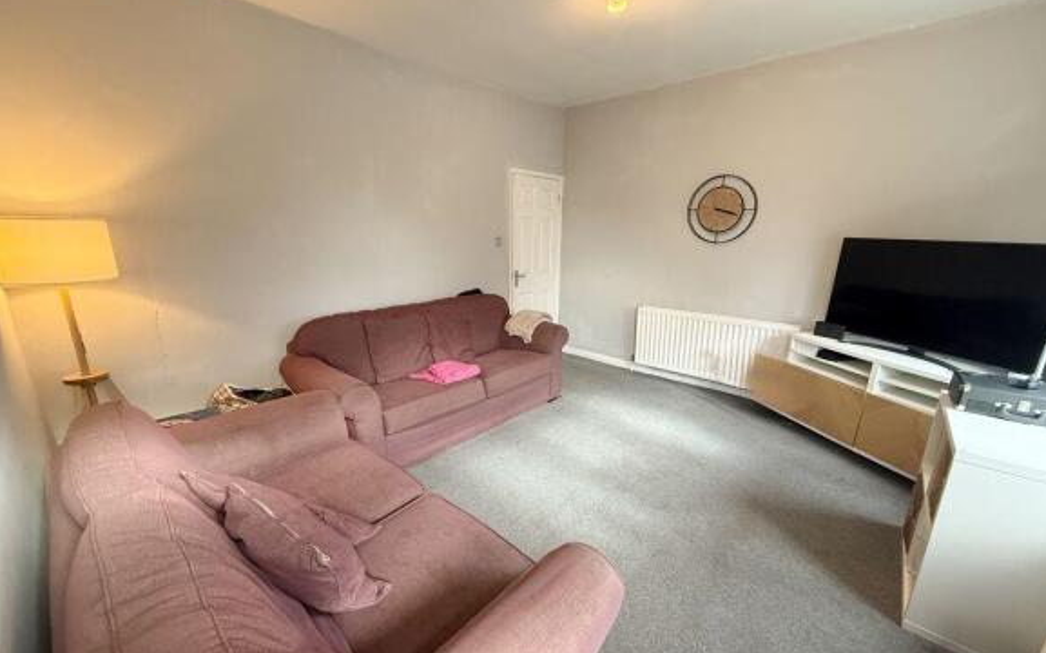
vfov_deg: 74.7
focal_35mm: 15
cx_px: 525
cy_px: 344
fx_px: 427
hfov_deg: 101.5
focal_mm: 2.22
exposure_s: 1/50
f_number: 2.2
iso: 250
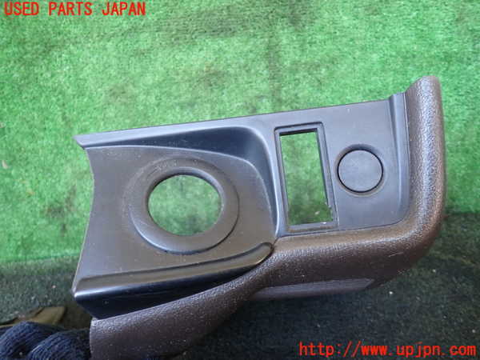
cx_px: 240
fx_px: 347
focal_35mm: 25
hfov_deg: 69.4
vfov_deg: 54.9
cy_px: 180
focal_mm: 4.5
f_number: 2
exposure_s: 1/40
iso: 200
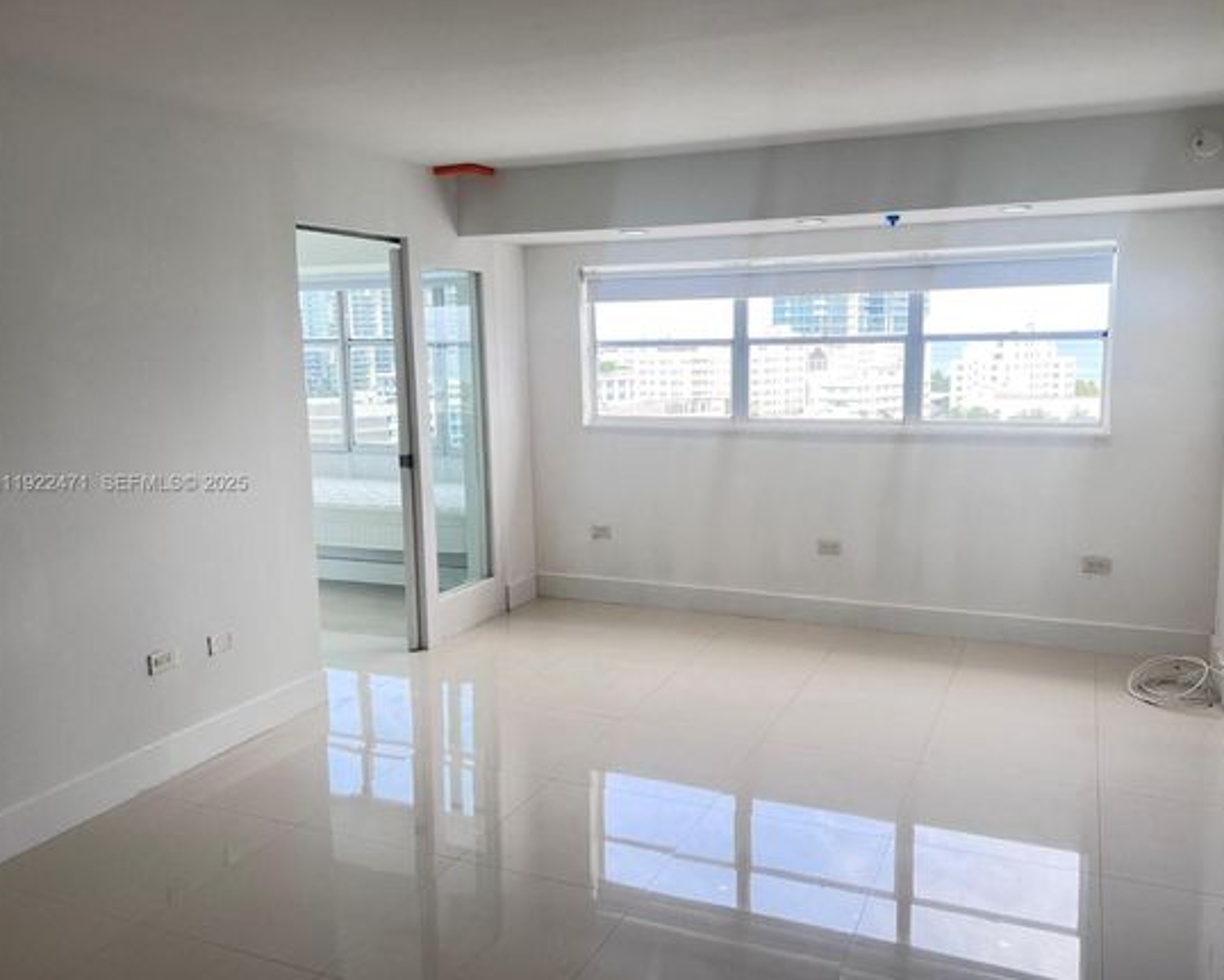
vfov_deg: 51.6
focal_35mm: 28
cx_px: 660
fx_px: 1015
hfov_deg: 62.1
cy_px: 485
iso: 50
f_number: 1.5
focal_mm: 5.7
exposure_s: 1/197
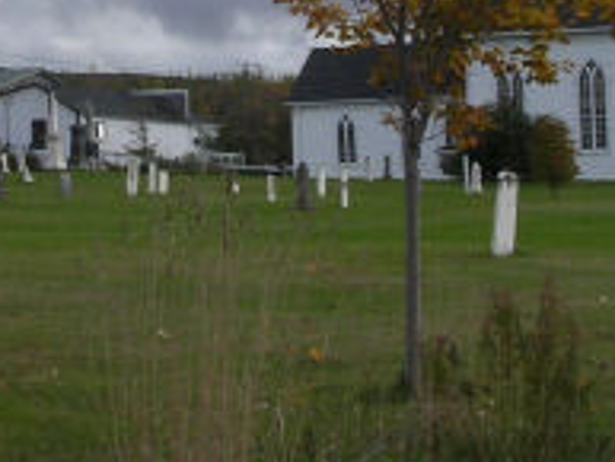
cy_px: -19
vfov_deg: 12.4
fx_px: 2098
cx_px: 201
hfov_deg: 16.6
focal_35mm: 118
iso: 100
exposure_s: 1/226
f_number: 5.6
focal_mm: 5.8
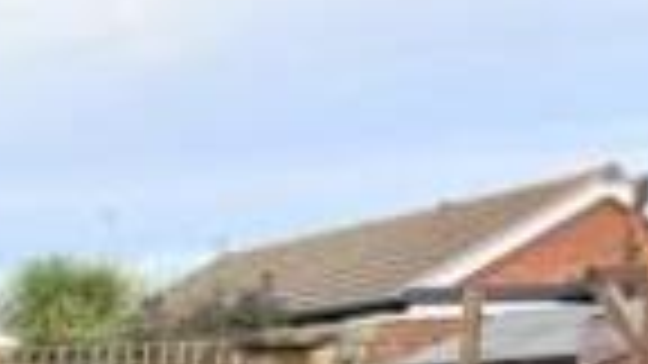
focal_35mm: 106
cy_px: 730
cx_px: -560
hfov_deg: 16.5
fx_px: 1821
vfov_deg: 10.5
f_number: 1.78
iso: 80
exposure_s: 1/1271
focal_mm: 6.76
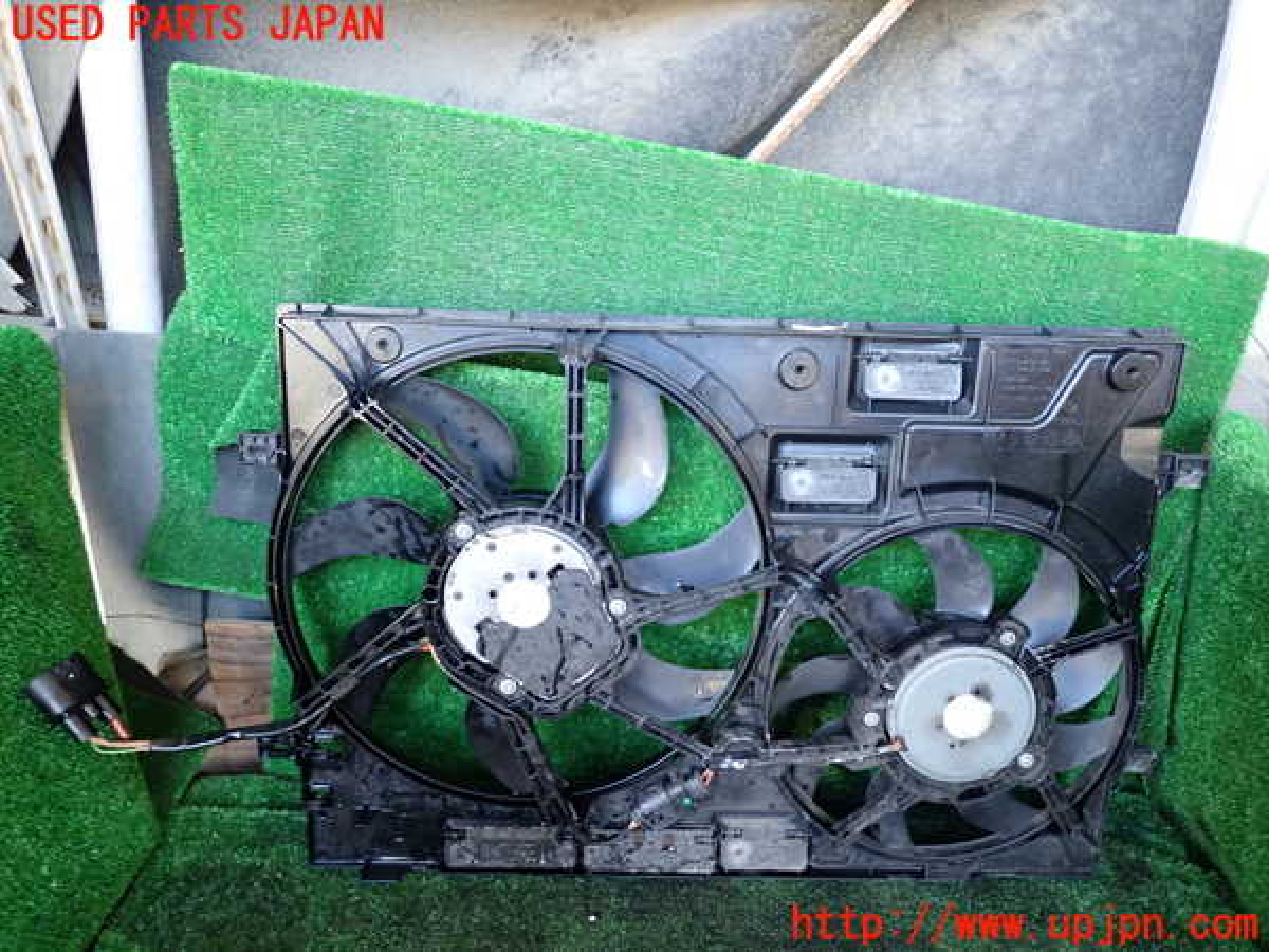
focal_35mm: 25
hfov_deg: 69.4
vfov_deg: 54.9
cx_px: 634
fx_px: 916
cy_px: 476
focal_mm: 4.5
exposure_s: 1/30
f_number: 2
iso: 200
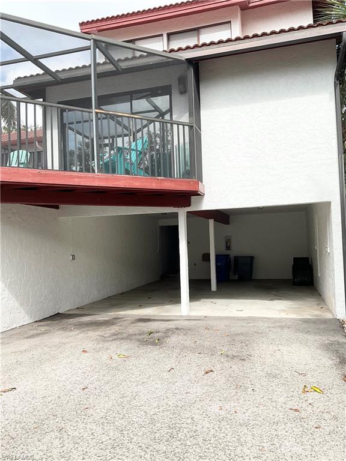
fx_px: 386
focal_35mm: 29
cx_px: 173
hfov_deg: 48.2
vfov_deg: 61.7
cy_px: 230
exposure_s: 1/792
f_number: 1.8
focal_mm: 3
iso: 16
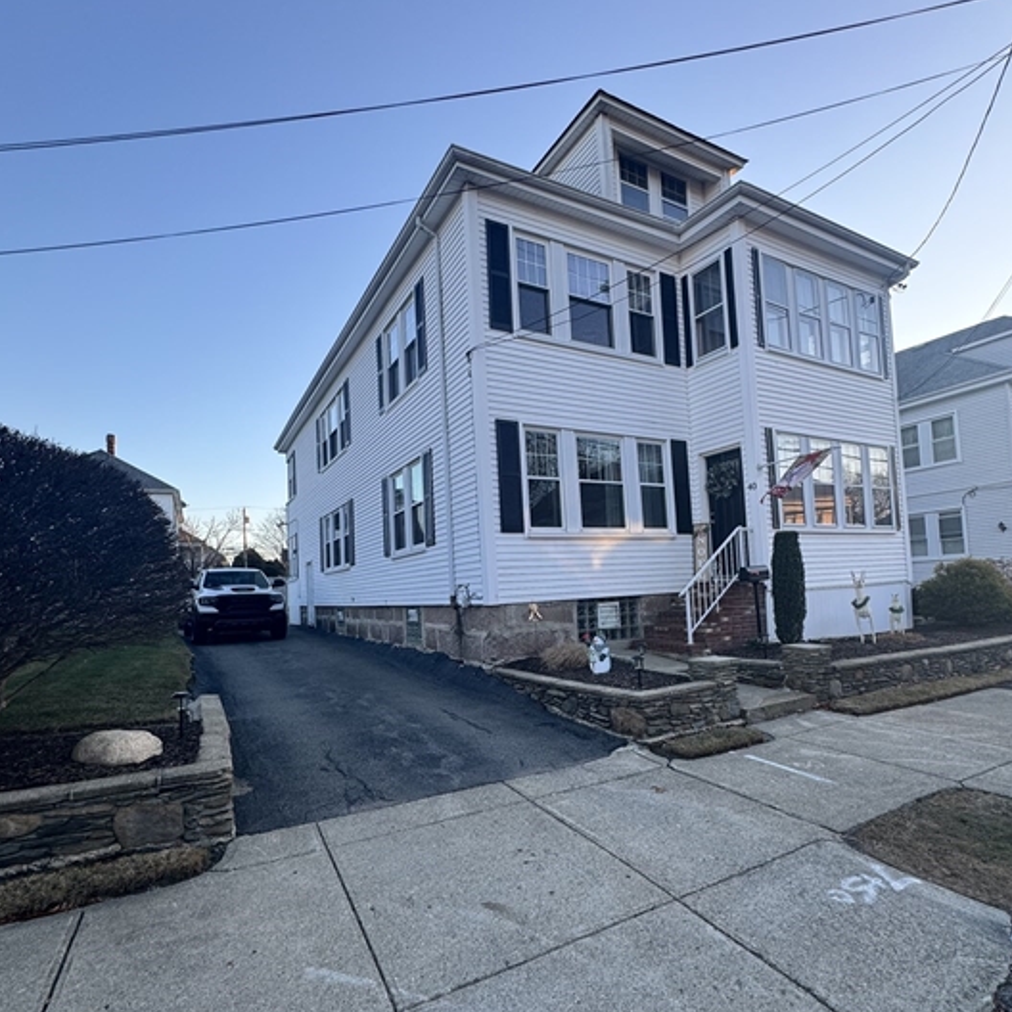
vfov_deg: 80.4
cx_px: 514
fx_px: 595
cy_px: 562
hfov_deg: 80.7
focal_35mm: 18
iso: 40
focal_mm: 2.22
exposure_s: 1/100
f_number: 2.2
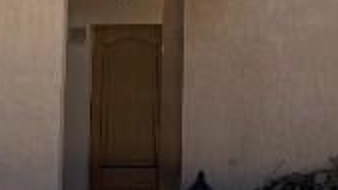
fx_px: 1541
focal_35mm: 172
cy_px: -104
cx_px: 228
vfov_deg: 6.9
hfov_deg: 12.5
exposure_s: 1/2141
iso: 50
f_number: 1.6
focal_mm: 5.96
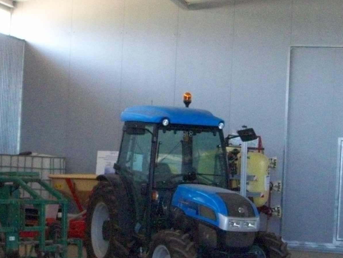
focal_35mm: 88
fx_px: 872
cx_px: 193
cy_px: 153
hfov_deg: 22.2
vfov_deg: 16.8
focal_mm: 5.7
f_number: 2.8
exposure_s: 1/80.3
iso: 320
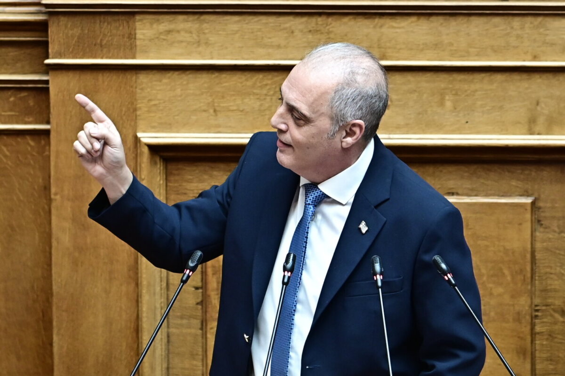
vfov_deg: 4.6
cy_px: 188
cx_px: 282
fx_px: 4708
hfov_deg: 6.9
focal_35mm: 300
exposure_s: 1/640
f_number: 3.2
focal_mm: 200
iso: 1600
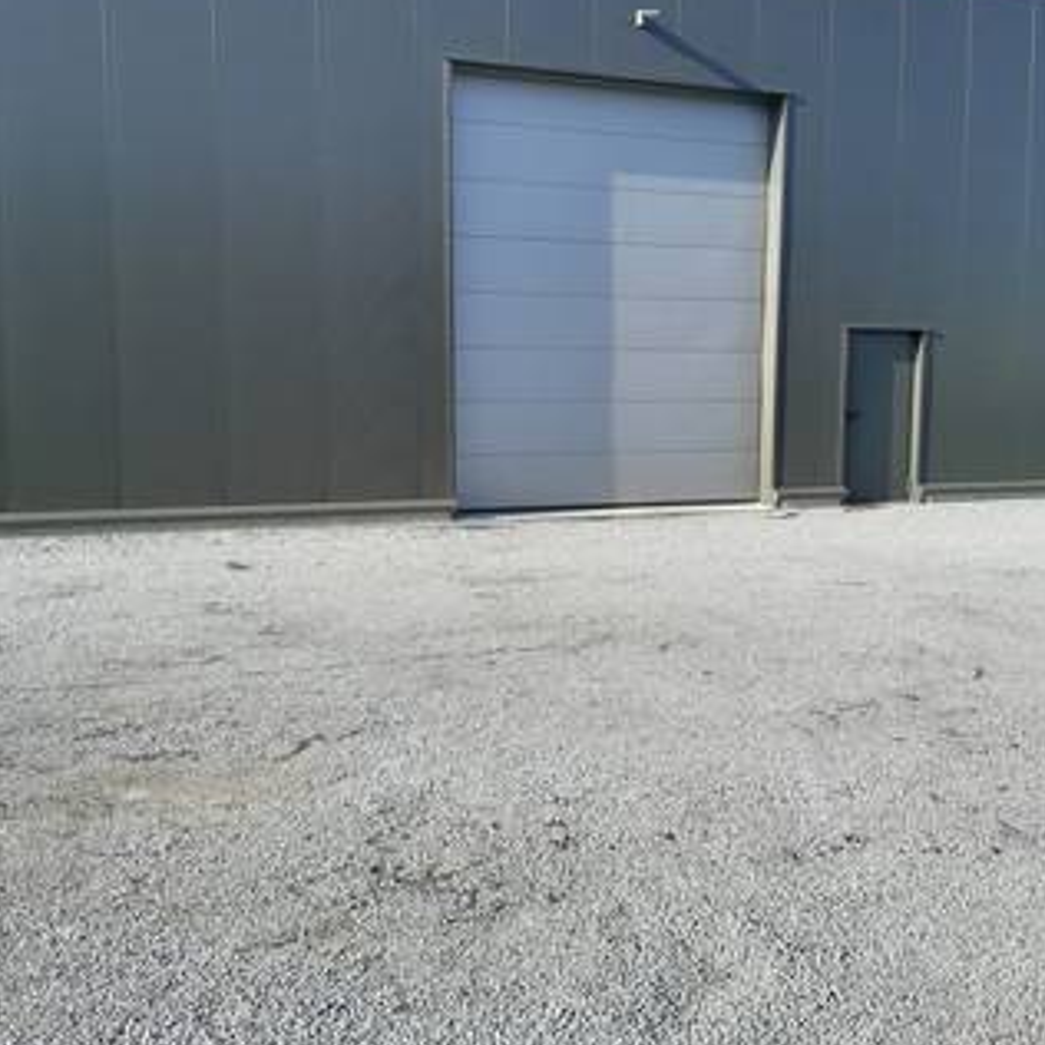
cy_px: 504
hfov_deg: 52.5
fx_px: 1059
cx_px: 522
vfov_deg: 52.5
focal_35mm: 31
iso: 40
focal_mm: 3.98
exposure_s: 1/299
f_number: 1.8
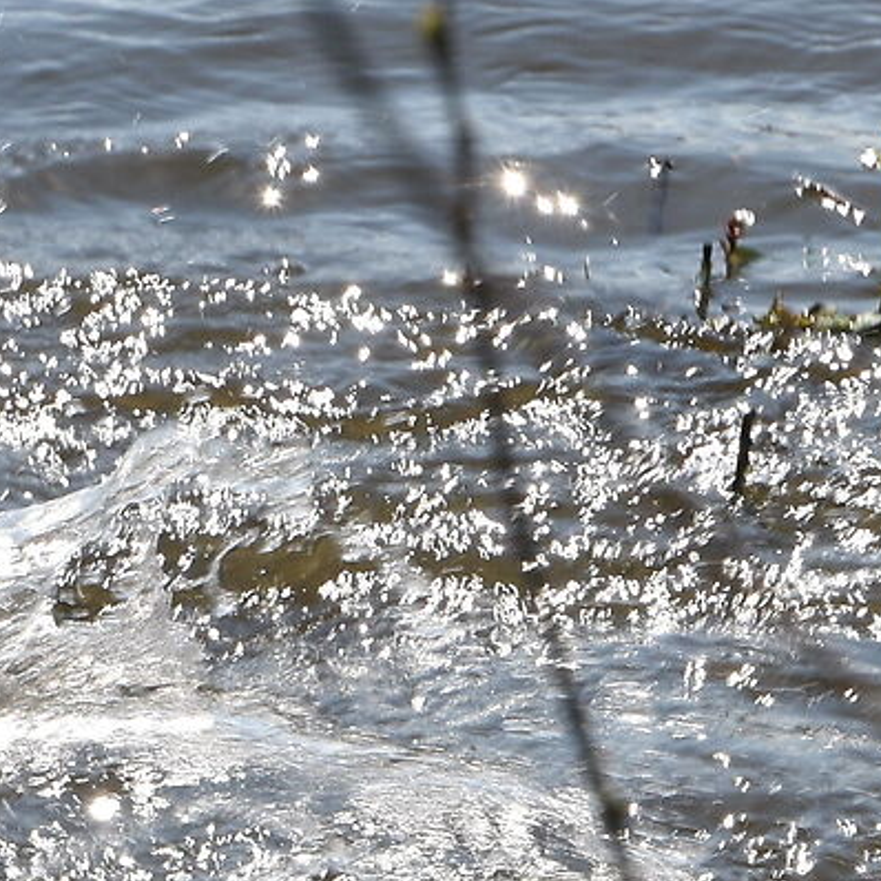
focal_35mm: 1768
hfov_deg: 1.0
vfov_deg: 1.0
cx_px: -792
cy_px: 722
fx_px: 50908
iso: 100
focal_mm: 230
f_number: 11
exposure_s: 1/200
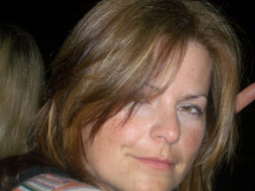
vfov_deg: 16.8
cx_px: 128
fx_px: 648
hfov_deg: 22.3
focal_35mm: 88
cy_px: 96
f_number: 4.4
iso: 100
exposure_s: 1/60
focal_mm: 14.6
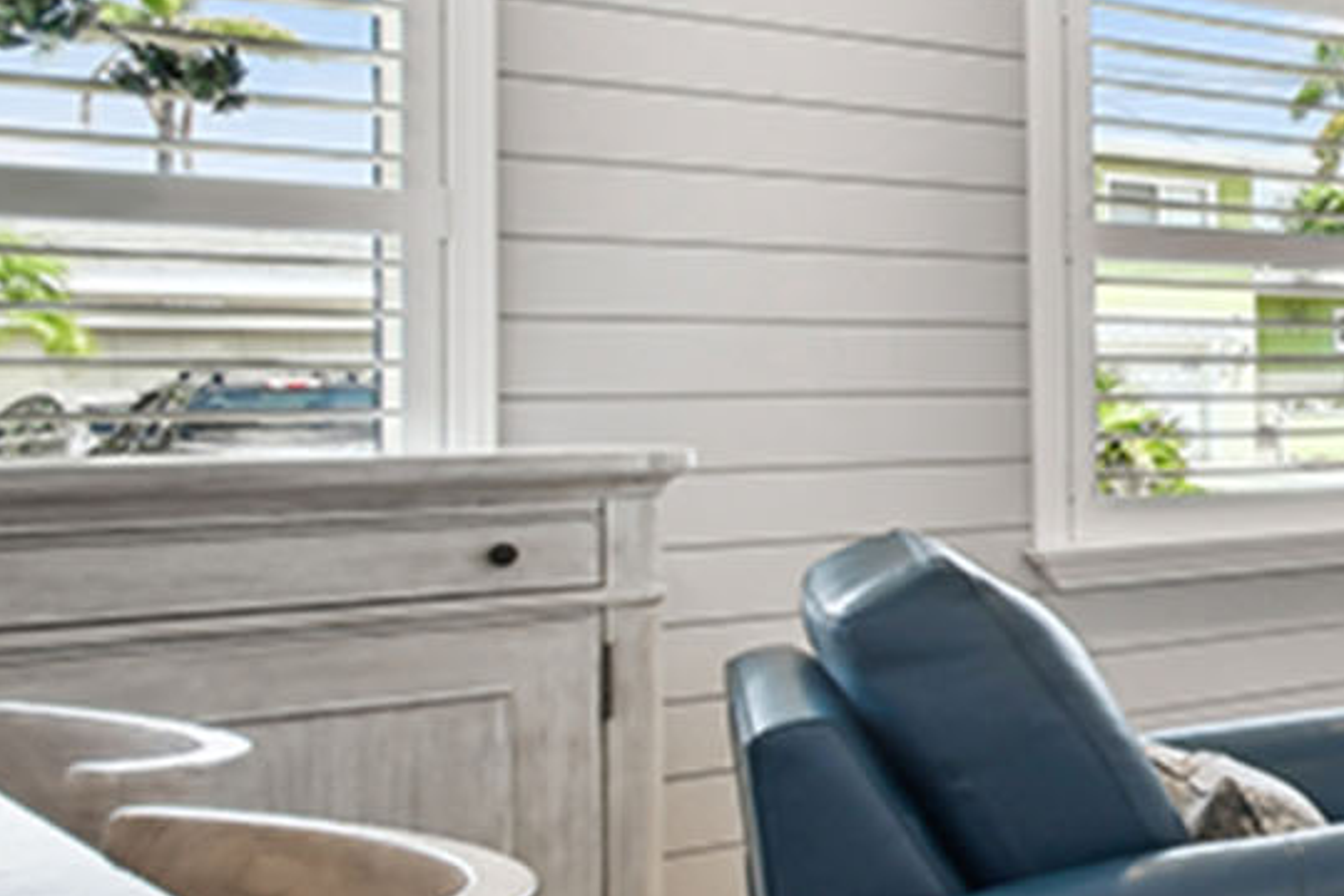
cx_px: 2091
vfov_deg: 27.0
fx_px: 1867
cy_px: 388
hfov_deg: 26.4
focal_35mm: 50
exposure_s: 1/80
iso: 100
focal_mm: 10
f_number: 7.1
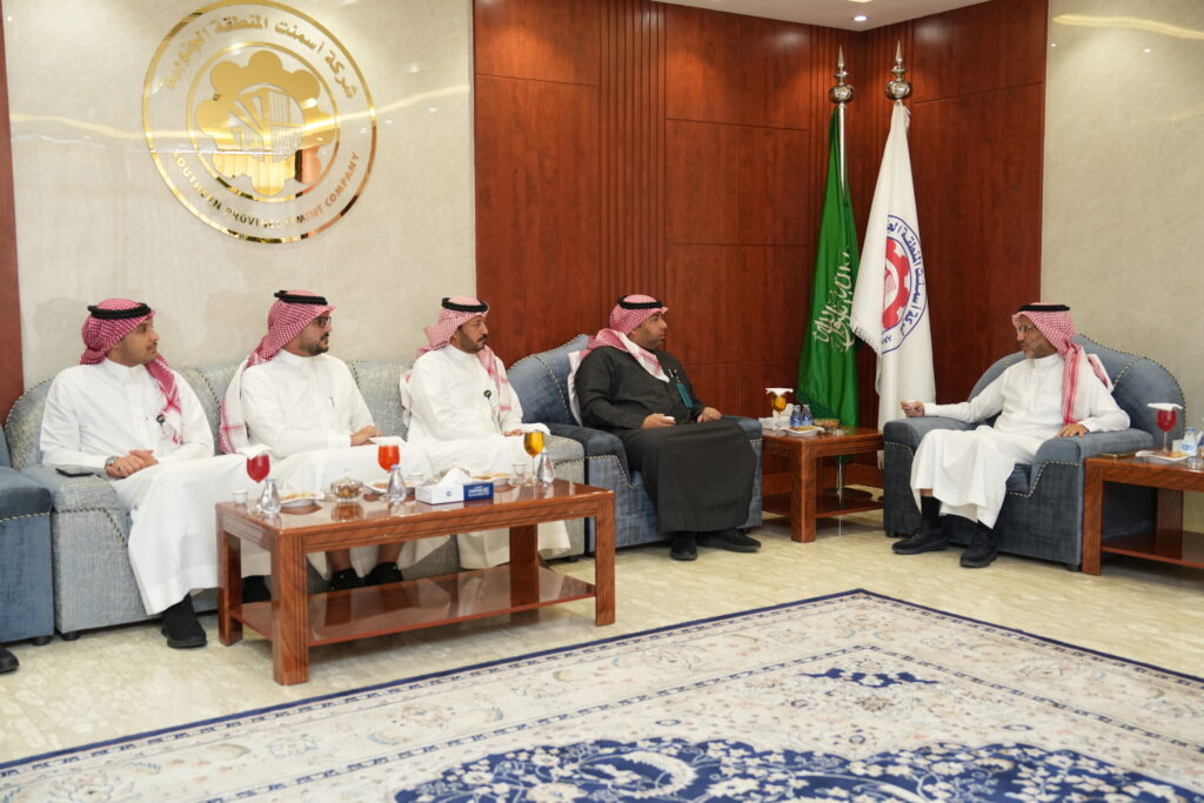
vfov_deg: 35.1
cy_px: 402
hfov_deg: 50.7
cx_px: 602
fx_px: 1271
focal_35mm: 38
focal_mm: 38
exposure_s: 1/100
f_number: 3.5
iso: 1250
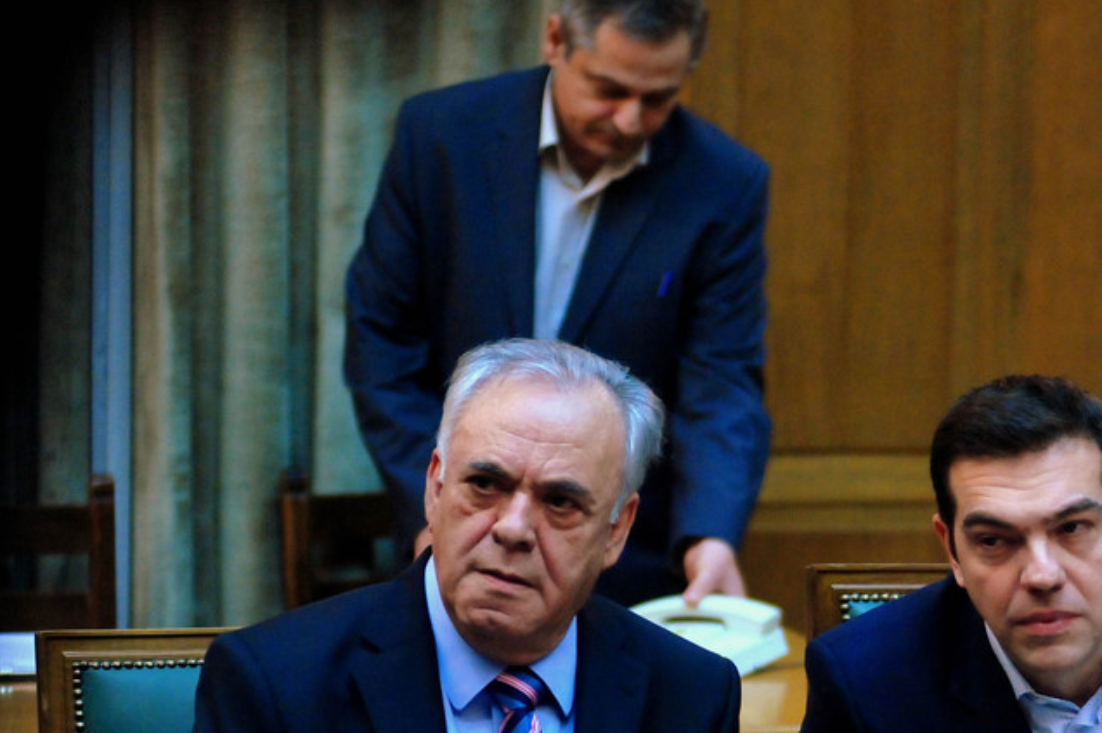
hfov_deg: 13.5
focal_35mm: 151
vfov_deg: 9.1
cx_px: 1008
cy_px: 601
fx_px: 4619
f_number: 2.8
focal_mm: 80
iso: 5000
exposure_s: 1/500
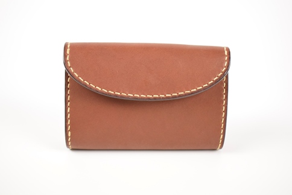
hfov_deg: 35.0
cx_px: 146
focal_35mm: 57
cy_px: 98
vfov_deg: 23.8
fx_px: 462
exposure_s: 1/200
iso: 3200
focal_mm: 38
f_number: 4.8
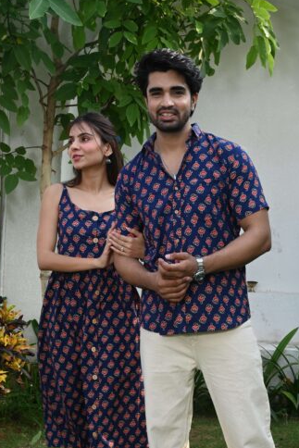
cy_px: 301
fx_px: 747
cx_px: 185
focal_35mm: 60
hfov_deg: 22.6
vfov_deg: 33.1
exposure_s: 1/160
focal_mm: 43
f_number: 11
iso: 640
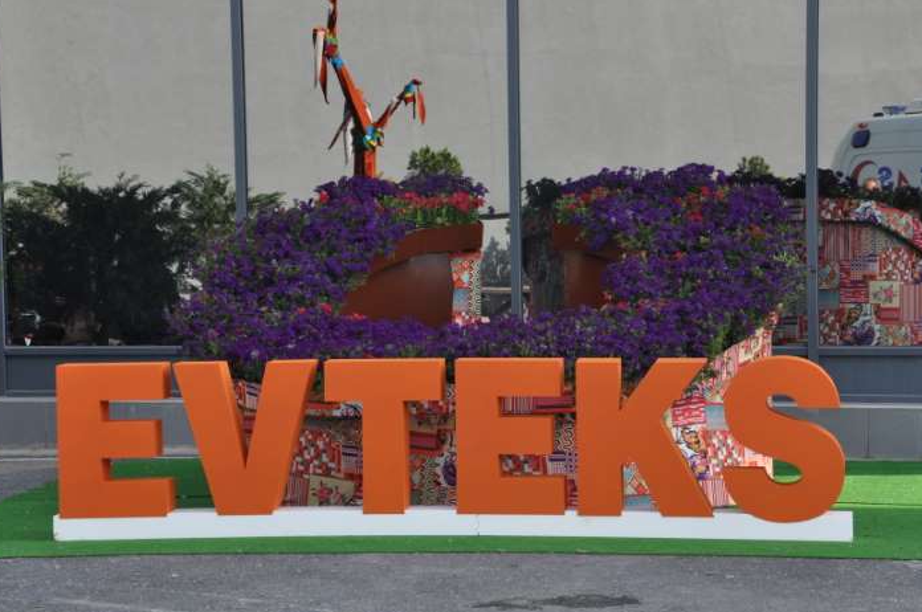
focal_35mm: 109
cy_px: 314
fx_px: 2788
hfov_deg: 18.8
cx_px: 460
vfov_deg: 12.5
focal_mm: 70
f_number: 11
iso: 320
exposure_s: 1/200
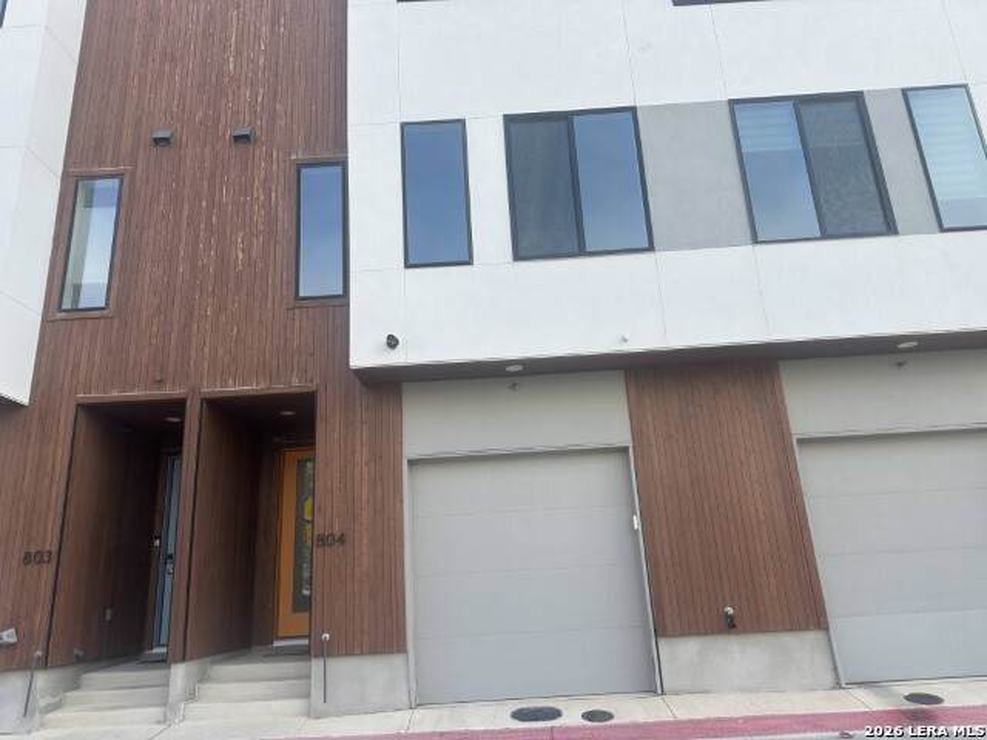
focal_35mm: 24
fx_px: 684
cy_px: 370
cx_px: 494
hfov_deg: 71.6
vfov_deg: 56.8
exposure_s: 1/1664
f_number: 1.78
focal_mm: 6.86
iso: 80
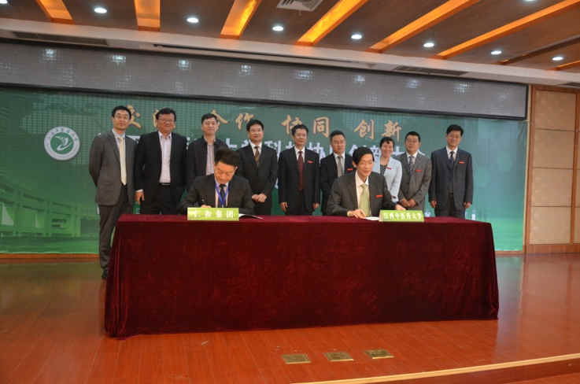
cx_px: 290
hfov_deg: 59.6
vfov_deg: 41.5
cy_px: 192
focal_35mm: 32
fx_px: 506
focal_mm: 21
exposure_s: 1/20
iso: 1600
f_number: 3.8
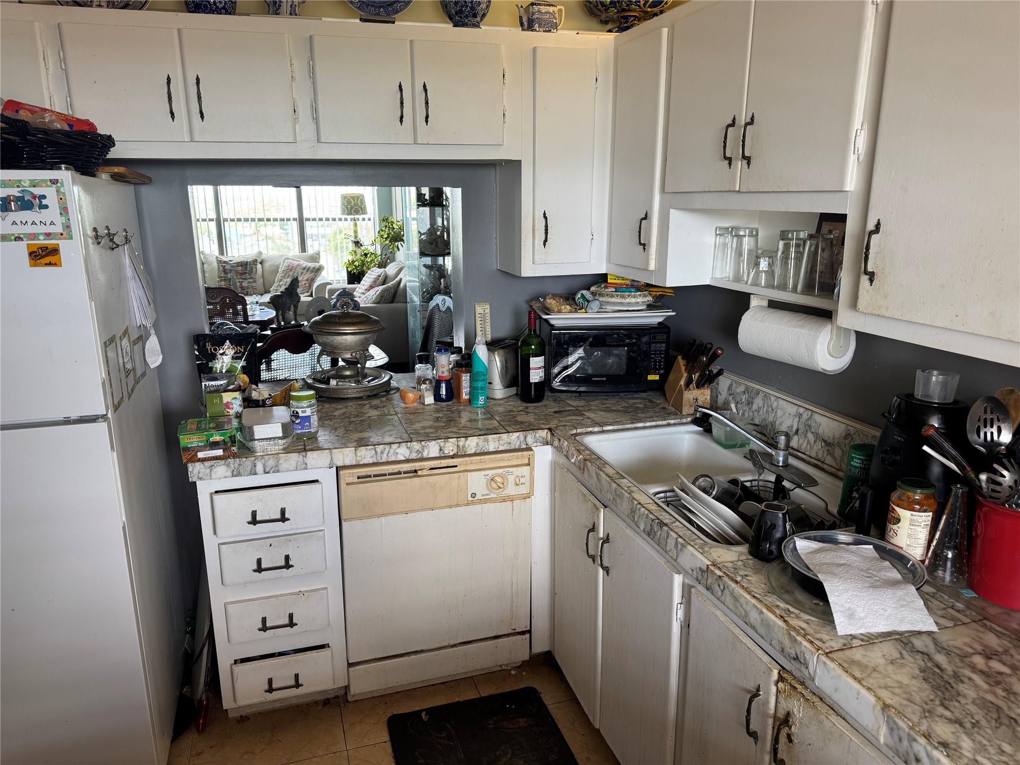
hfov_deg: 71.6
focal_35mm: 24
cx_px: 510
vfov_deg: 56.8
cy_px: 382
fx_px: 707
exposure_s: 1/120
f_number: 1.78
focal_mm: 6.76
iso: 125
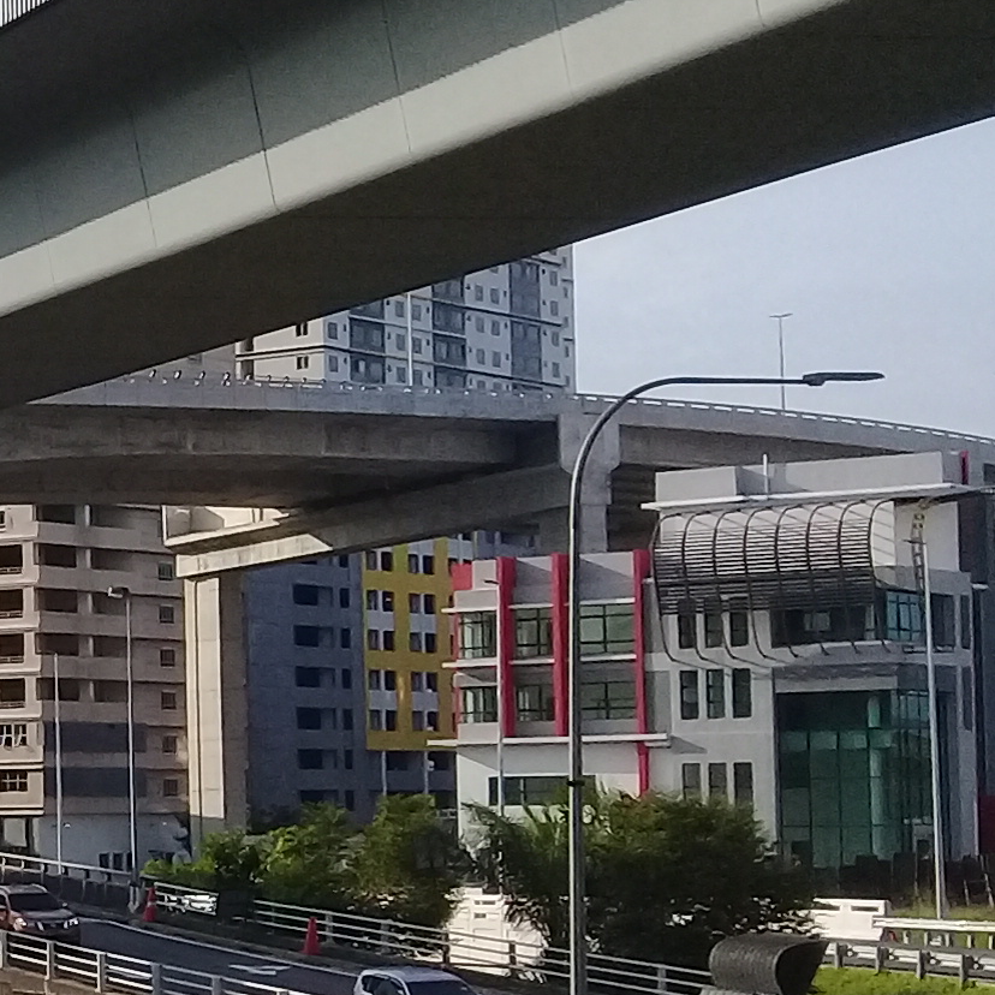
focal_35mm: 108
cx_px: -933
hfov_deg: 13.9
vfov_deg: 16.1
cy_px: 715
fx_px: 3512
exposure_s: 1/1391
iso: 50
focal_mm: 3.3
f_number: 2.2
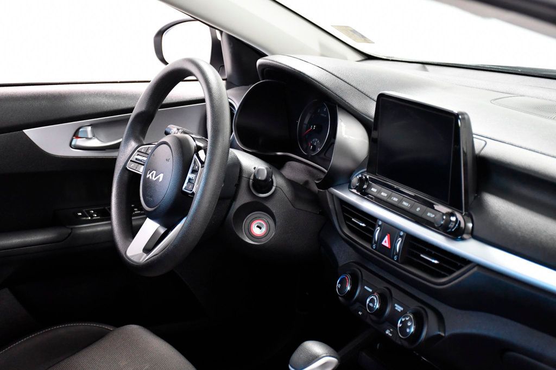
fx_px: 1034
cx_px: 278
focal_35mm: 67
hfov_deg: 30.1
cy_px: 185
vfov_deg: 20.3
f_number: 4.5
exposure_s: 1/100
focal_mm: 45
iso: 2500
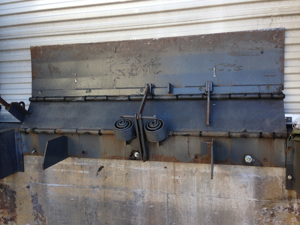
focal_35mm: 33
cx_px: 150
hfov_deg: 55.4
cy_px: 112
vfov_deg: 42.9
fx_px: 286
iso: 50
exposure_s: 1/169
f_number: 2.4
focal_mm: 4.12
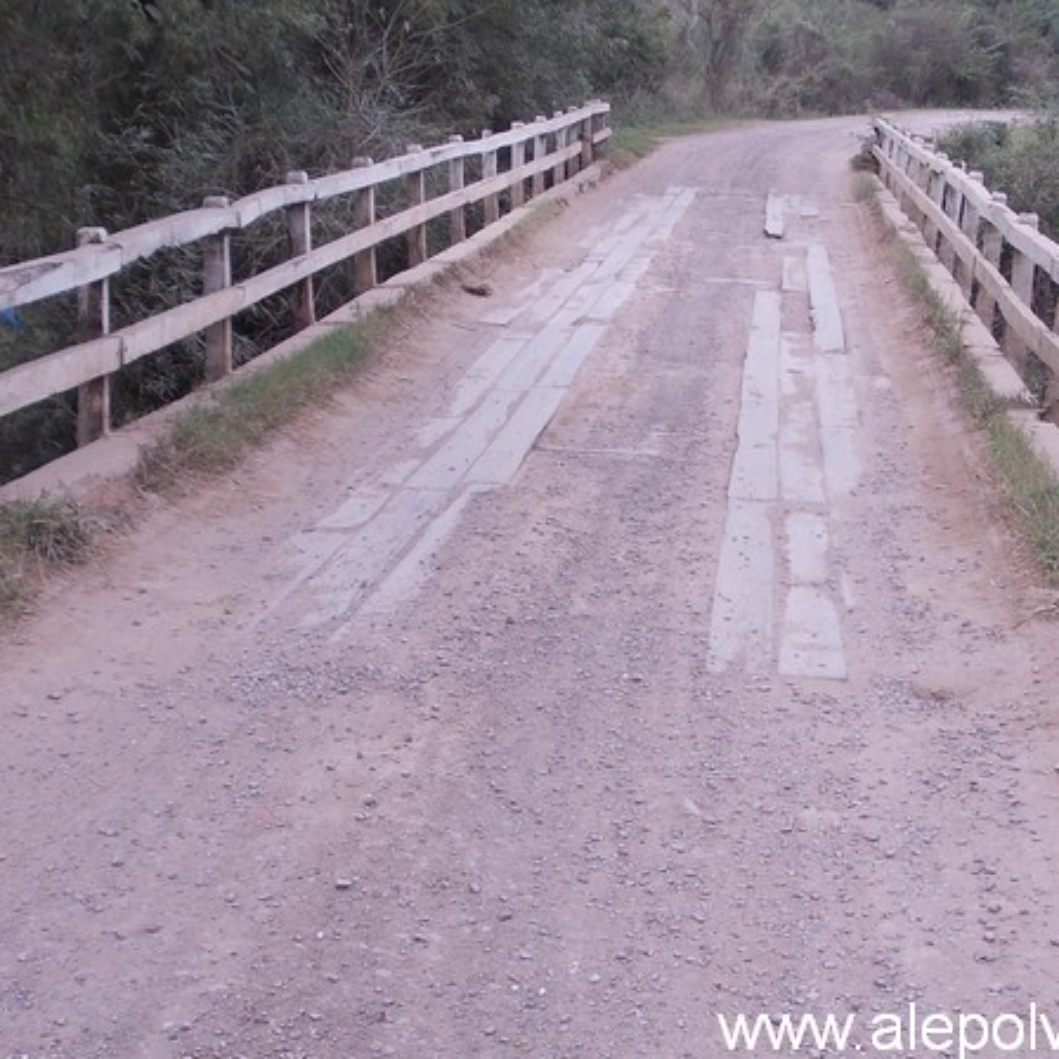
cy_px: 437
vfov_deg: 26.4
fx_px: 2250
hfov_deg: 26.4
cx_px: 643
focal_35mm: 65
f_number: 3.3
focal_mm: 6.1
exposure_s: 1/30
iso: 80
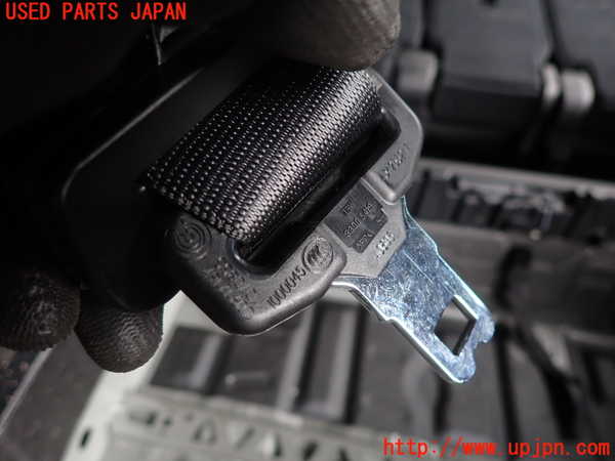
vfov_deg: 54.9
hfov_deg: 69.4
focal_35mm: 25
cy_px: 230
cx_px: 308
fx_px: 444
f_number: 2
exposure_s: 1/50
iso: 200
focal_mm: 4.5
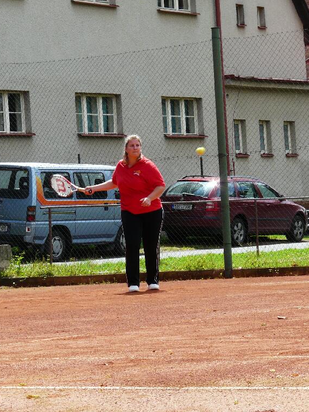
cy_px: 205
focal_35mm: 153
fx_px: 1822
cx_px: 105
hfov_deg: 9.7
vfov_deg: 12.9
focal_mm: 18.8
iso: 100
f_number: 5.6
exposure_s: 1/200
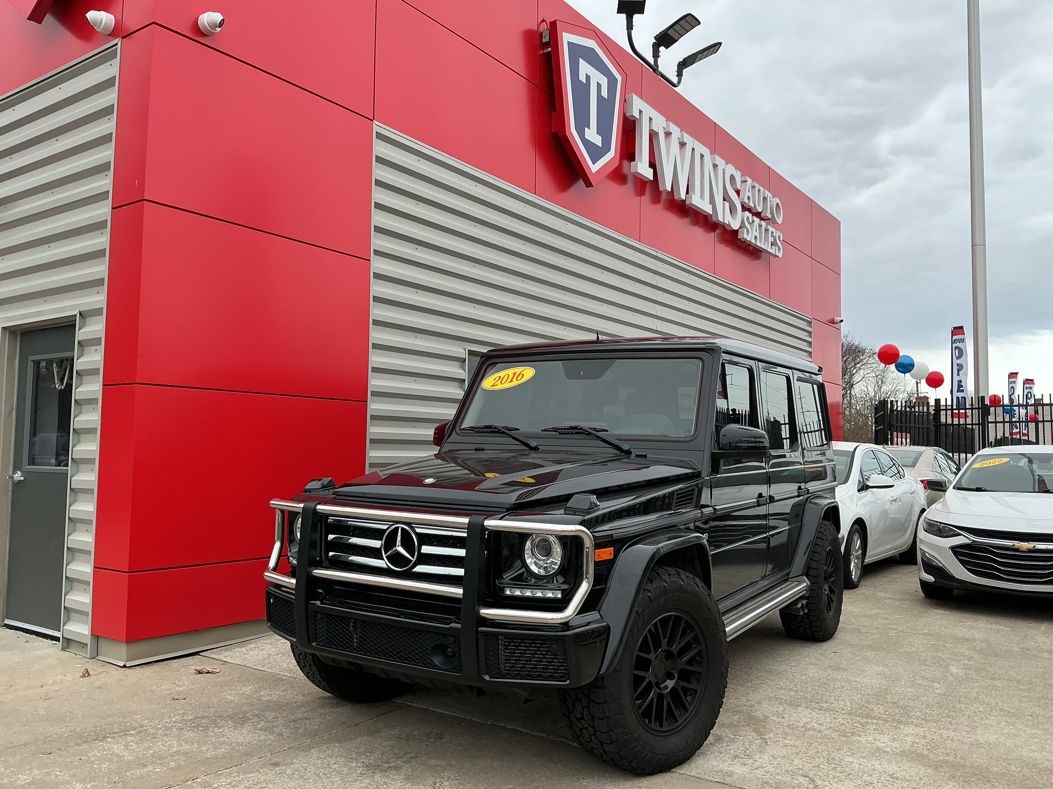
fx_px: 882
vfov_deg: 48.2
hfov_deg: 61.7
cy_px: 394
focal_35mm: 29
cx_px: 526
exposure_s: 1/389
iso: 25
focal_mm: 3
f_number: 1.8
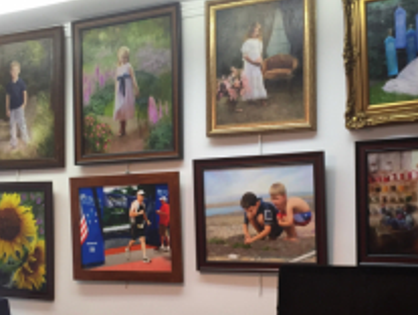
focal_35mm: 49
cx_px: 224
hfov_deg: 38.8
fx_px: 593
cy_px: 215
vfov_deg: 29.5
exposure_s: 1/30
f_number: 2.2
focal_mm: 4.15
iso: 32
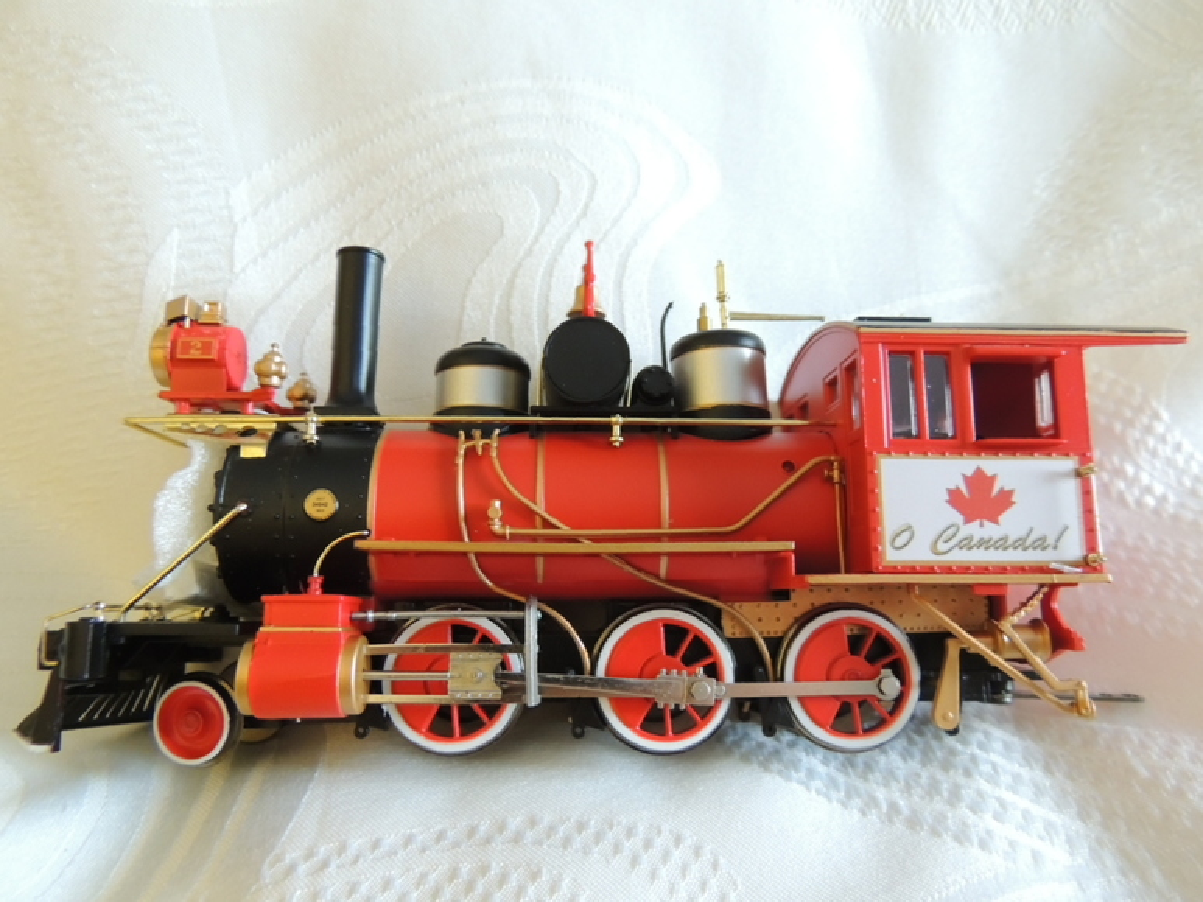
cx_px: 602
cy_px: 451
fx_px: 834
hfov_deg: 71.6
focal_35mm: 24
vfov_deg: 56.8
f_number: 3
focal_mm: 4.3
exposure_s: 1/15
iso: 1000
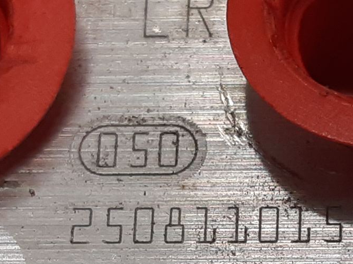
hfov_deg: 24.2
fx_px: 816
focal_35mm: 80
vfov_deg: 18.2
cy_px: 228
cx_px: 262
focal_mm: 3.93
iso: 80
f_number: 1.7
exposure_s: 1/100
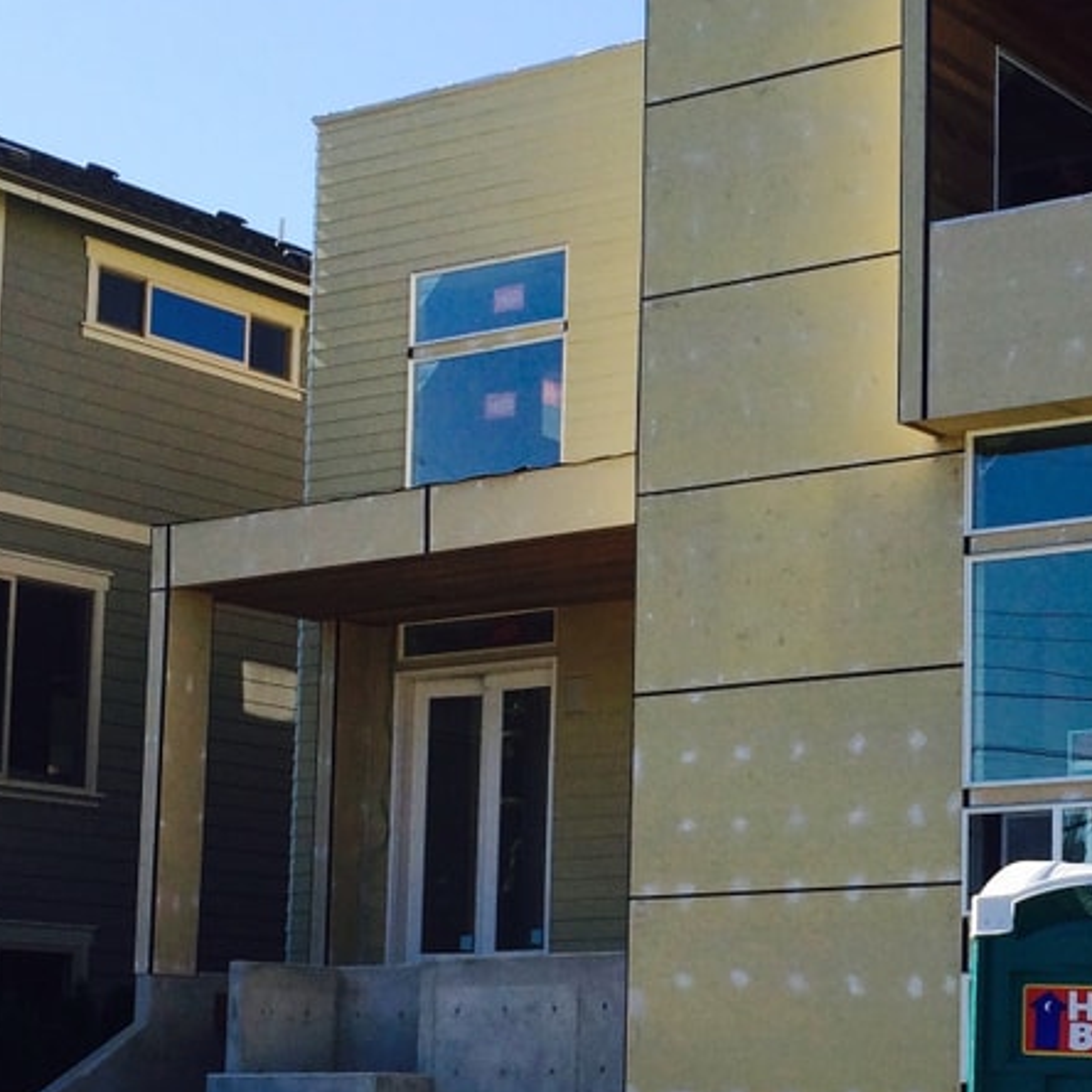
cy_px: 775
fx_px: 2748
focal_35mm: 77
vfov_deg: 22.3
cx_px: 992
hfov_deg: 21.9
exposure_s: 1/1520
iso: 32
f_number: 2.2
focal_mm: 4.15
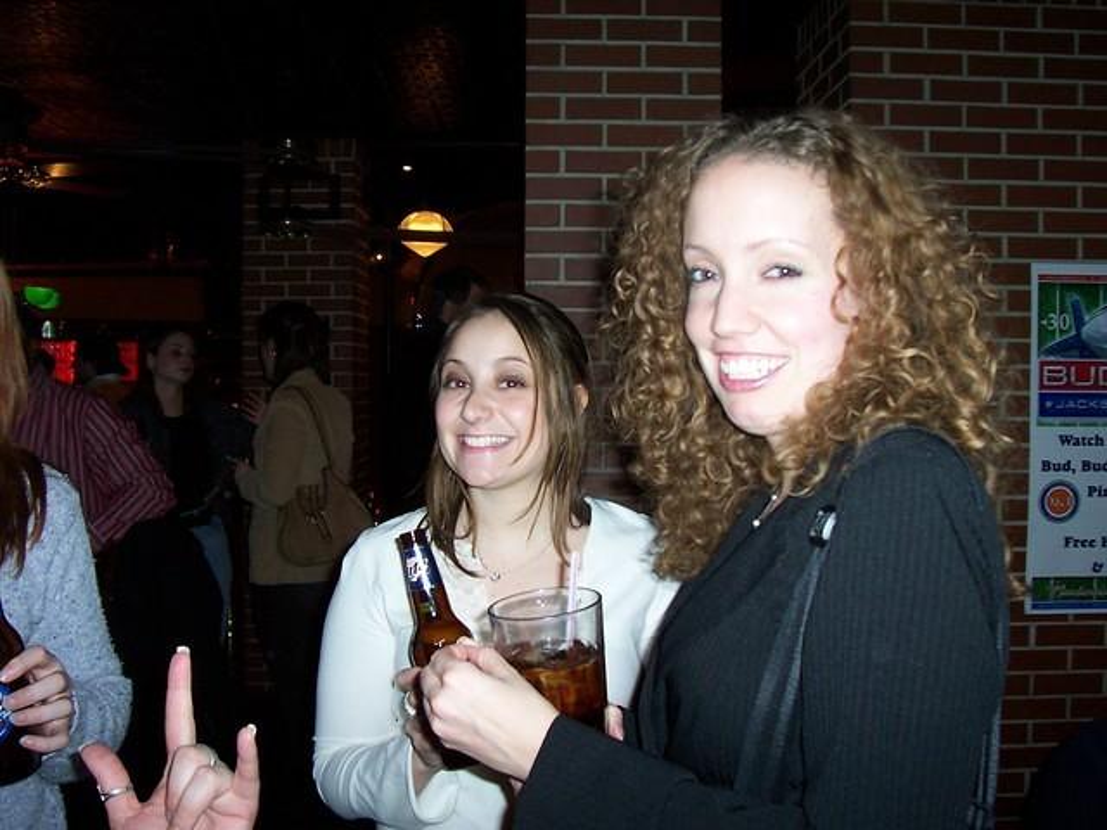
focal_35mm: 37
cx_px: 554
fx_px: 1183
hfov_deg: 50.1
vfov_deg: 38.7
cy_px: 415
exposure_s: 1/60
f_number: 2.8
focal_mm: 5.6
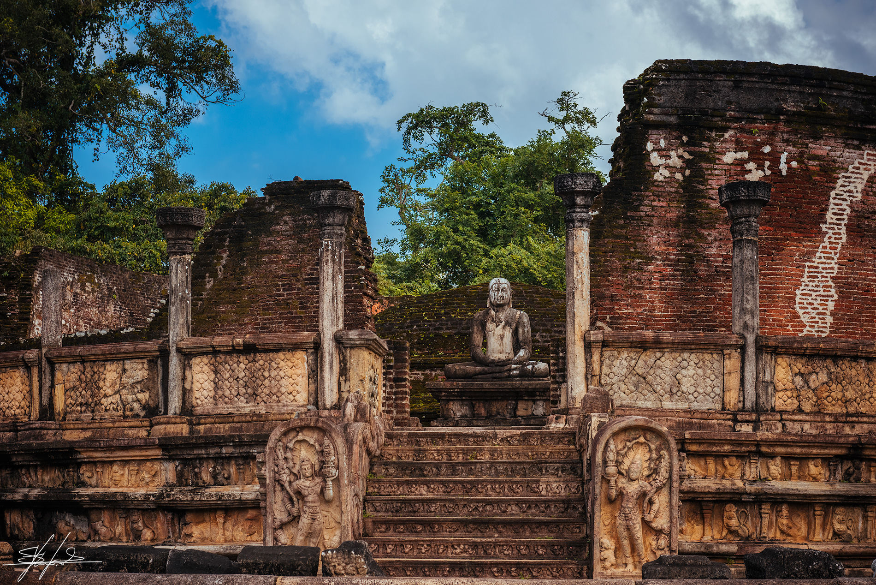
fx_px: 1704
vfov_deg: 19.5
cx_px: 438
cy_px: 292
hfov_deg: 28.8
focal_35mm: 70
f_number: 6.3
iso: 200
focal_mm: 70
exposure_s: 1/400
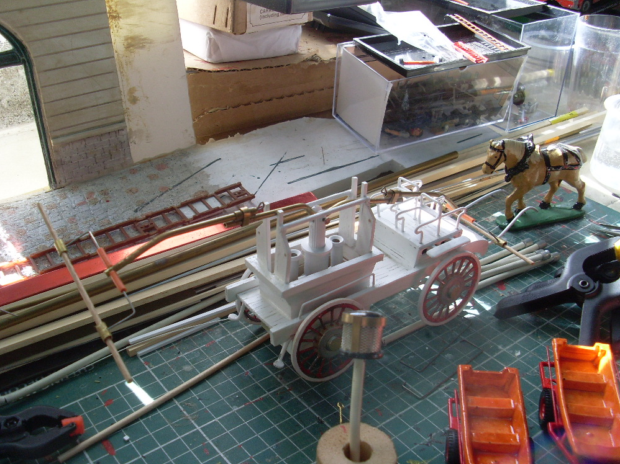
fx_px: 698
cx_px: 312
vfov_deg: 36.8
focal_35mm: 39
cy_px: 234
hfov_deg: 47.9
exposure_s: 1/90
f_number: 3
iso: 100
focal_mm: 6.3
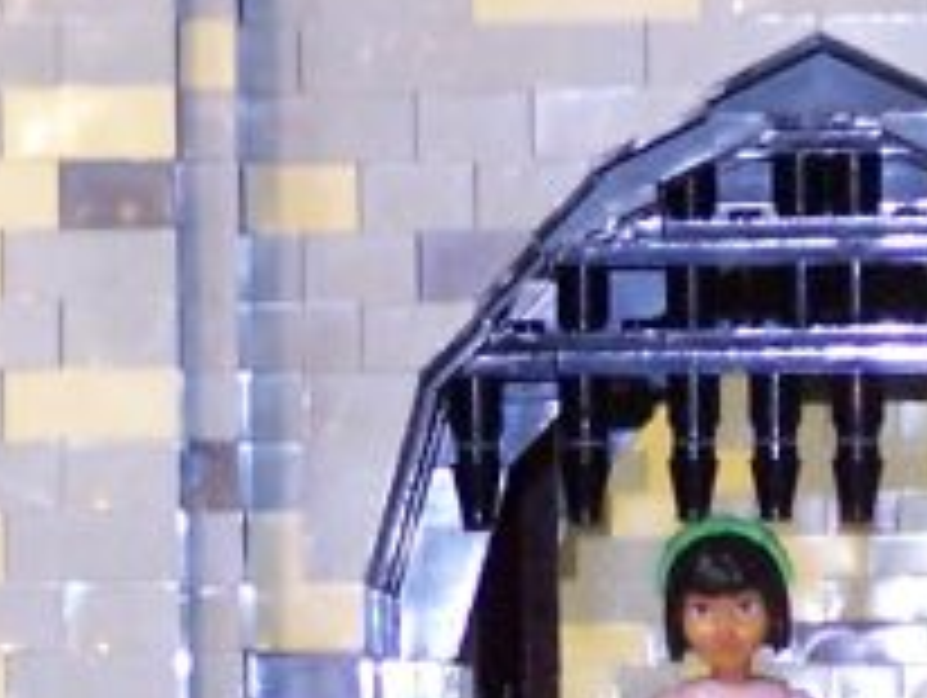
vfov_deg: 2.9
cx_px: 832
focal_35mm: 521
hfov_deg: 3.8
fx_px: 13968
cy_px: -41
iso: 140
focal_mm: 17.5
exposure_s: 1/4
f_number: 3.2
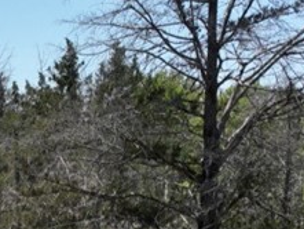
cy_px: 307
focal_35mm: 111
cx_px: -99
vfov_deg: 12.9
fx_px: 975
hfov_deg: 16.7
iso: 110
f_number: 2.8
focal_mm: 12.29
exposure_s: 1/240
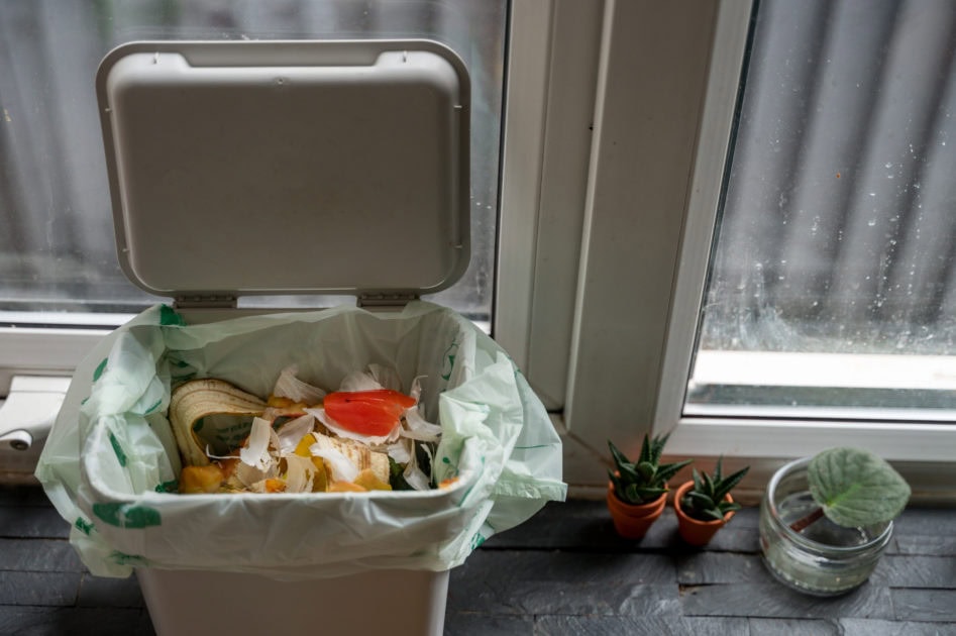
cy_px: 318
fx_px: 1513
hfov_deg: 35.1
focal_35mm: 57
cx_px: 478
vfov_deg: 23.7
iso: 320
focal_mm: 57
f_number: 2.8
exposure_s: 1/125
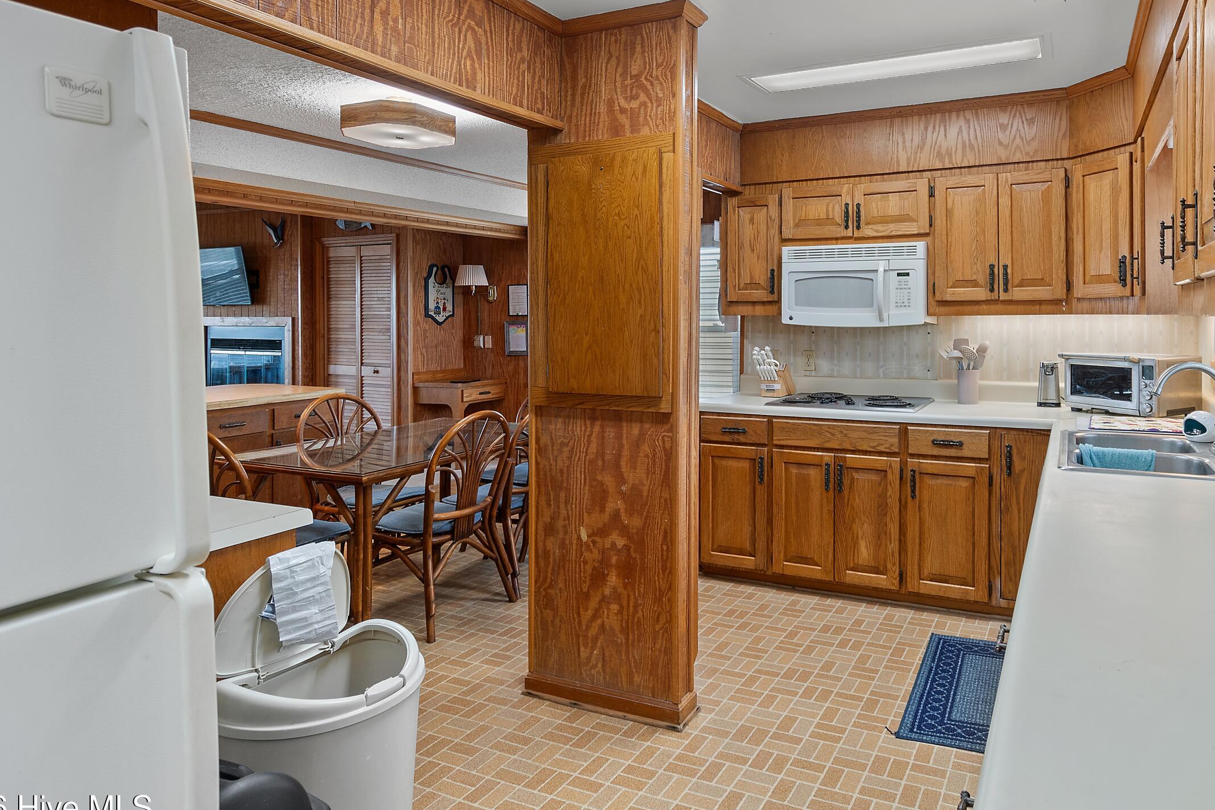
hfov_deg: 79.7
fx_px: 709
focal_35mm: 21
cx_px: 761
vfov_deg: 58.6
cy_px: 292
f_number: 4.5
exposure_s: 1/8
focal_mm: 10
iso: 100
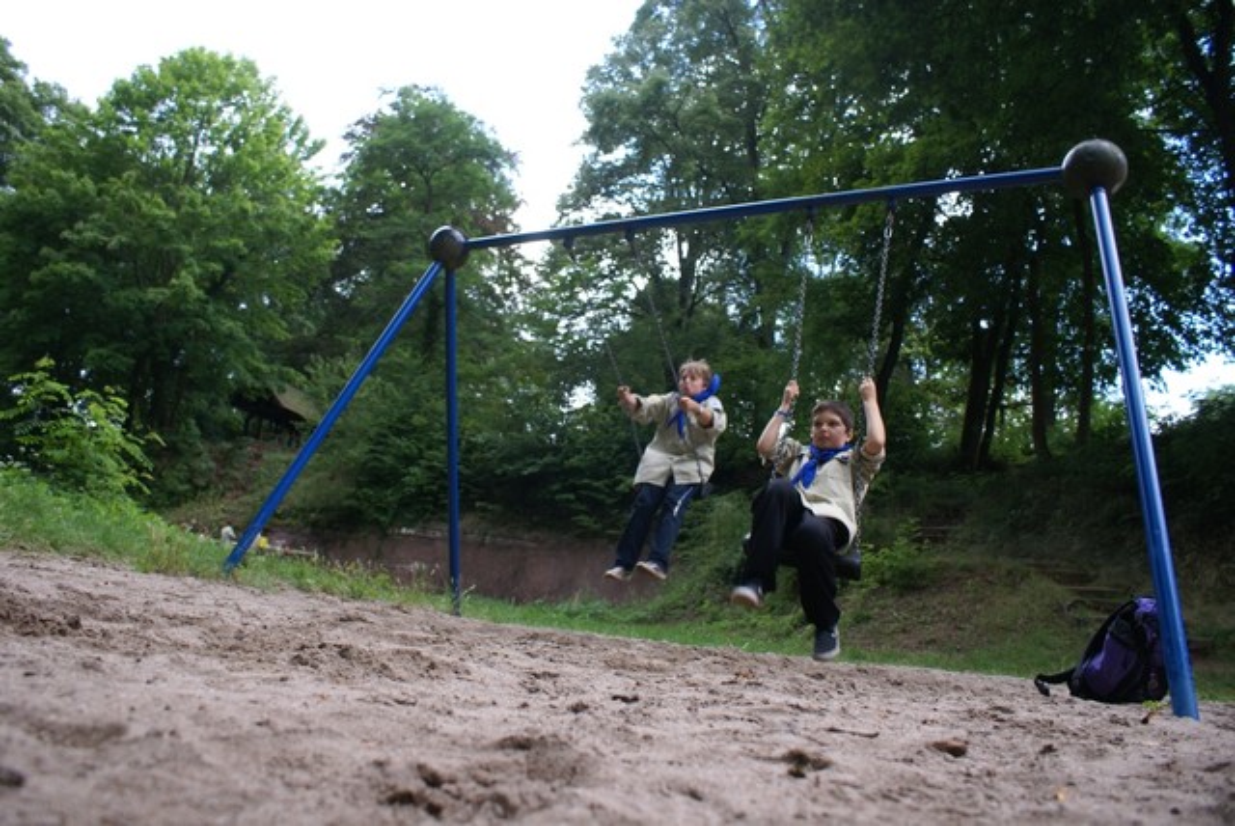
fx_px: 927
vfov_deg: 48.0
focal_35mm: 27
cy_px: 413
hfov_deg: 67.3
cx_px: 618
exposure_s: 1/125
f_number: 3.5
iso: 100
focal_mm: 18
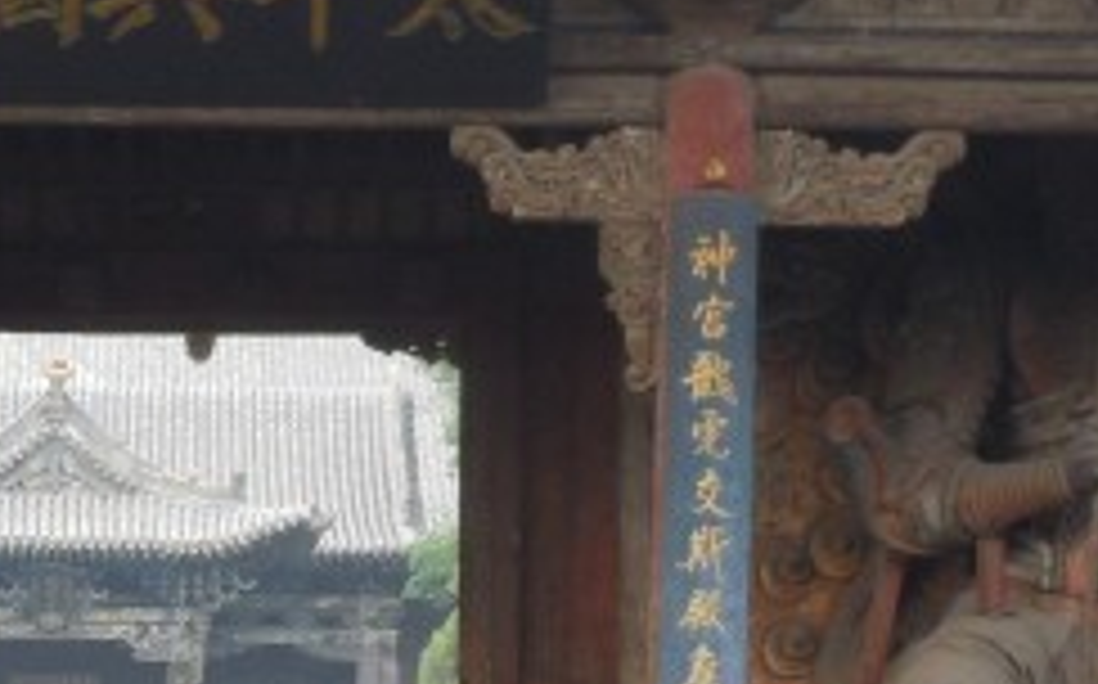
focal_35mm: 160
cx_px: 94
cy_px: 450
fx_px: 4783
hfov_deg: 13.0
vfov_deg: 8.2
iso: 125
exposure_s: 1/80
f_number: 3.8
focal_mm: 8.2
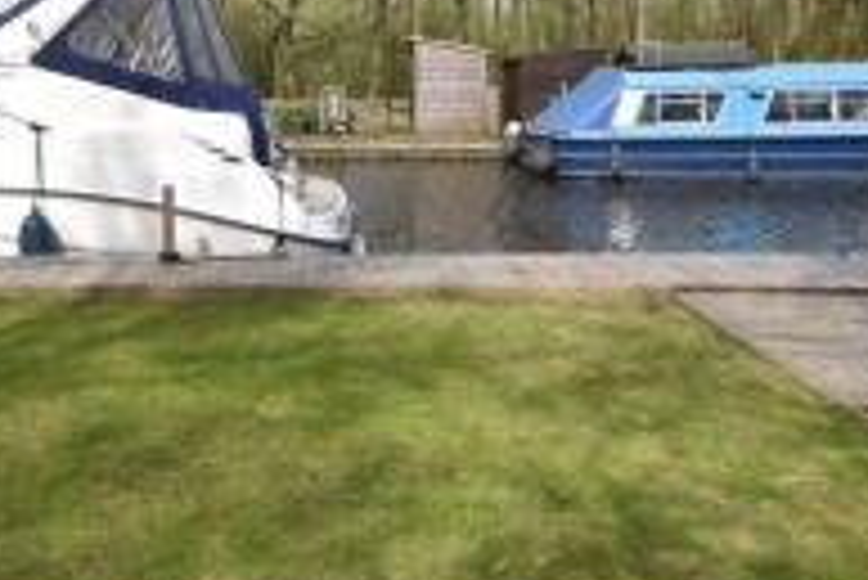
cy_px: 137
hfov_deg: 50.2
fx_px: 893
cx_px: 243
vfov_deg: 35.1
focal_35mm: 37
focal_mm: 10
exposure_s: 1/320
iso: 200
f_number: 9
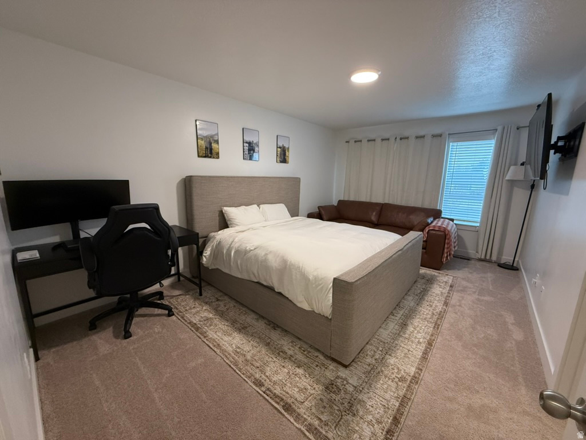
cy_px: 220
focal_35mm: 14
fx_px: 237
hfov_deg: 102.1
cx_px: 293
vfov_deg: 85.7
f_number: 2.2
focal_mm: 2.22
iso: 250
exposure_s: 1/120
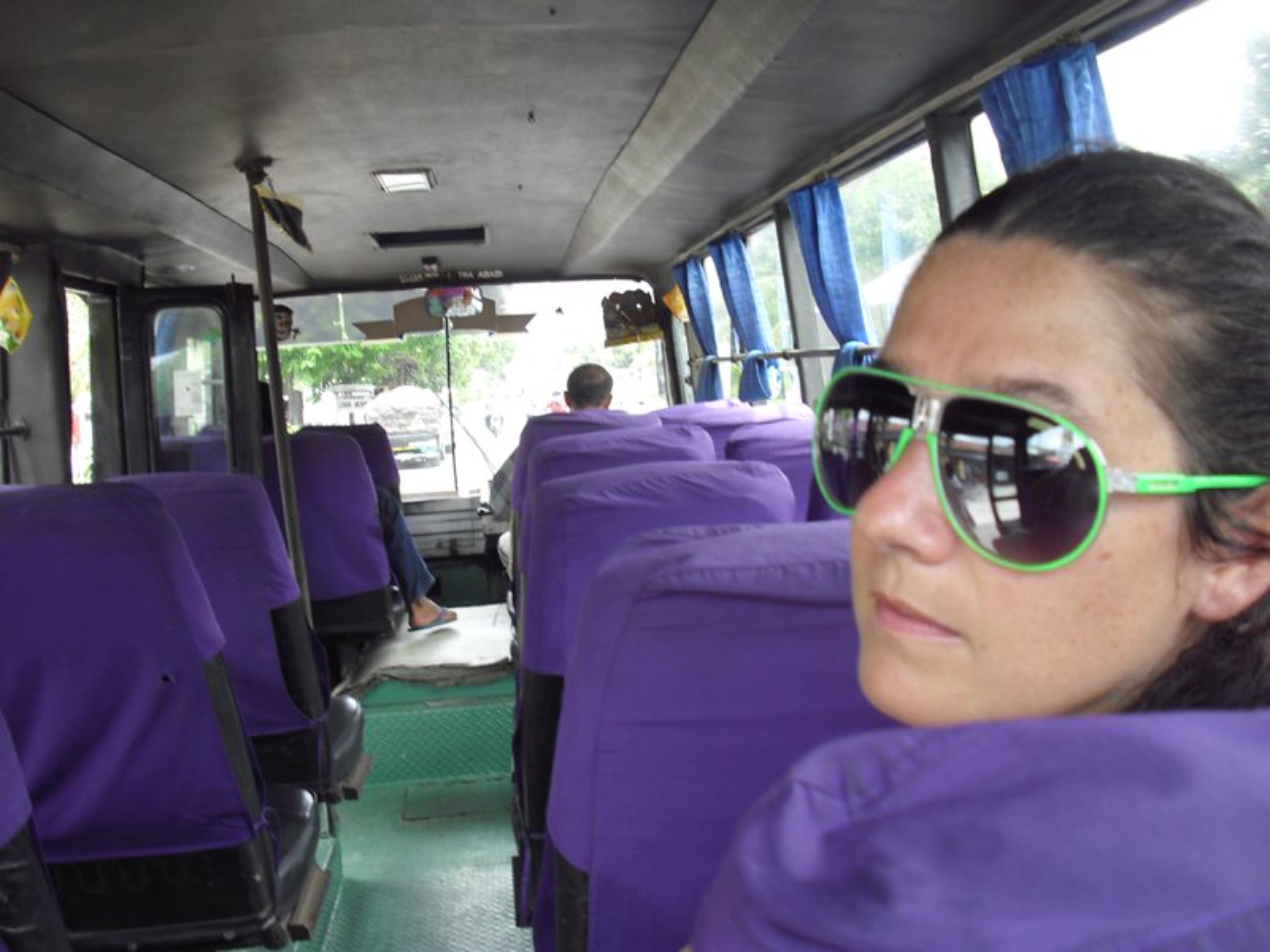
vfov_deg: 37.7
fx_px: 1394
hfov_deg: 49.0
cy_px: 476
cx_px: 635
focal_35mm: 38
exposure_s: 1/100
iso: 100
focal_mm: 6.2
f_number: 2.8
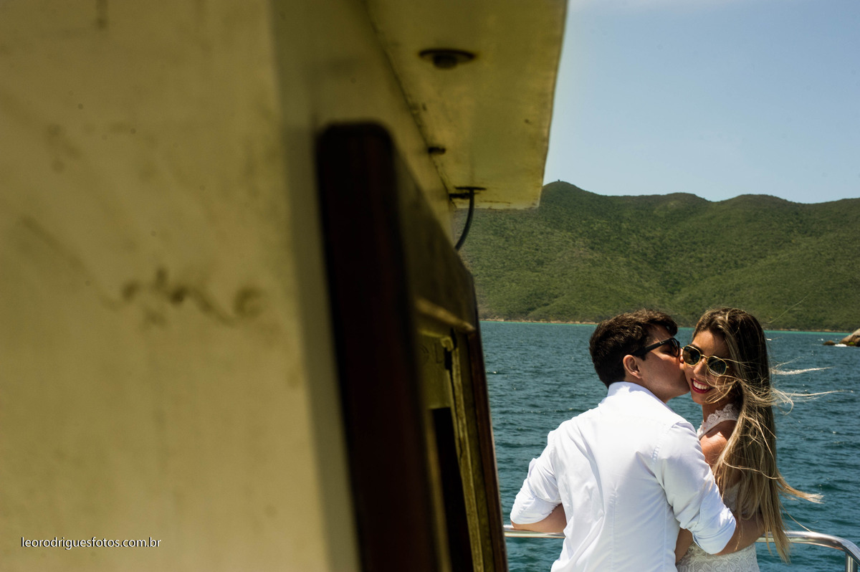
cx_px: 430
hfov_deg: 39.6
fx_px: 1193
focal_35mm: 50
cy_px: 286
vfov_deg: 26.9
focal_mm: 50
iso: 640
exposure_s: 1/640
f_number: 11
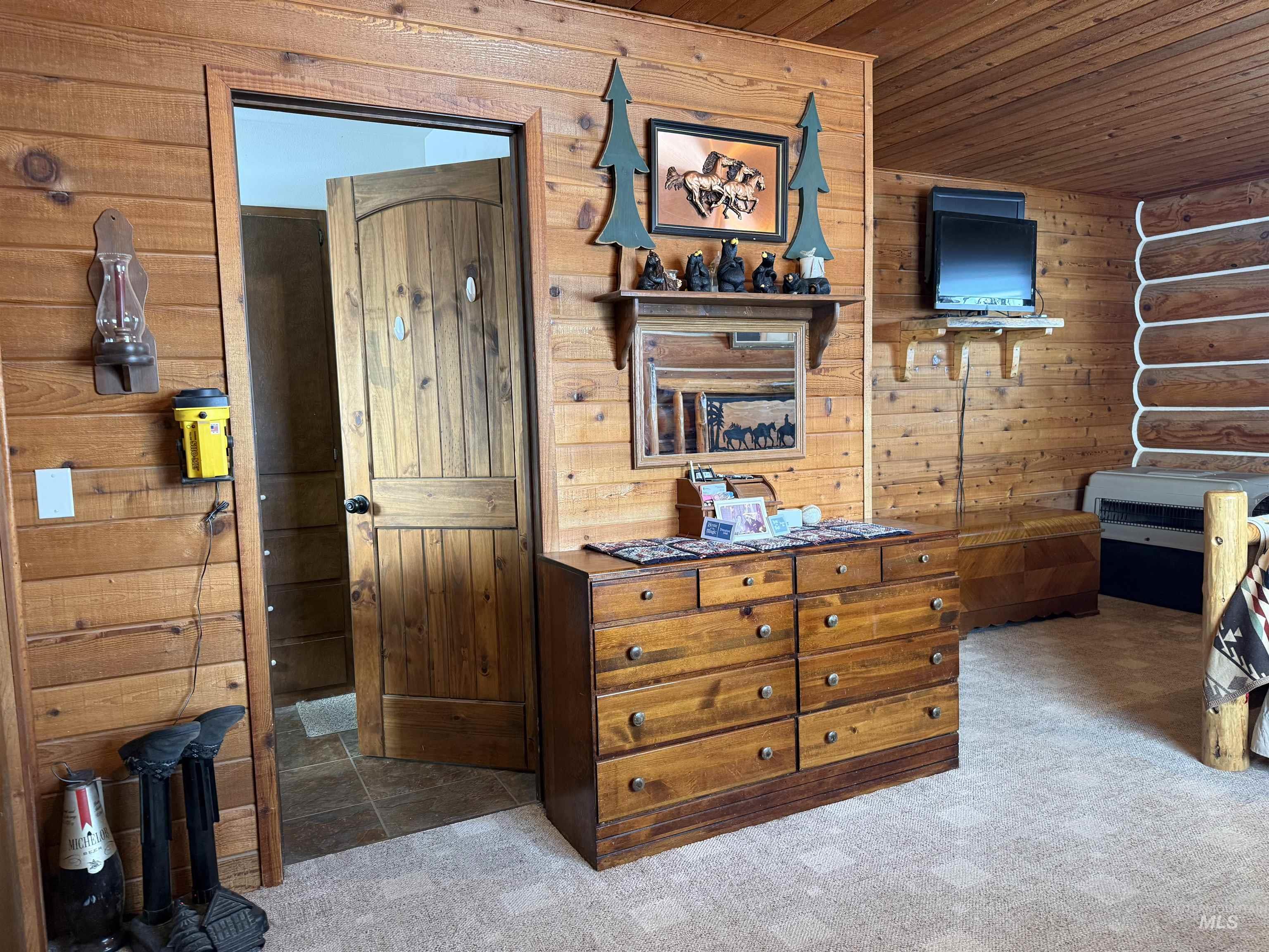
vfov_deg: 56.8
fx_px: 880
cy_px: 476
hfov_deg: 71.6
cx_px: 634
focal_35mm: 24
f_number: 1.78
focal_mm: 6.76
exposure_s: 1/60
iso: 250
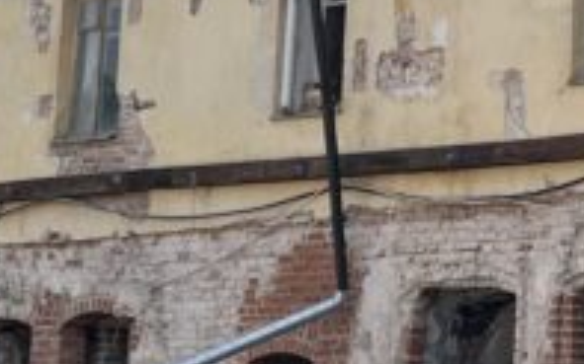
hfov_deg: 13.5
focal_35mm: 143
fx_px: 2275
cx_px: 955
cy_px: 201
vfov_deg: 9.2
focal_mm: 5.7
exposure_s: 1/2632
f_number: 1.5
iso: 50
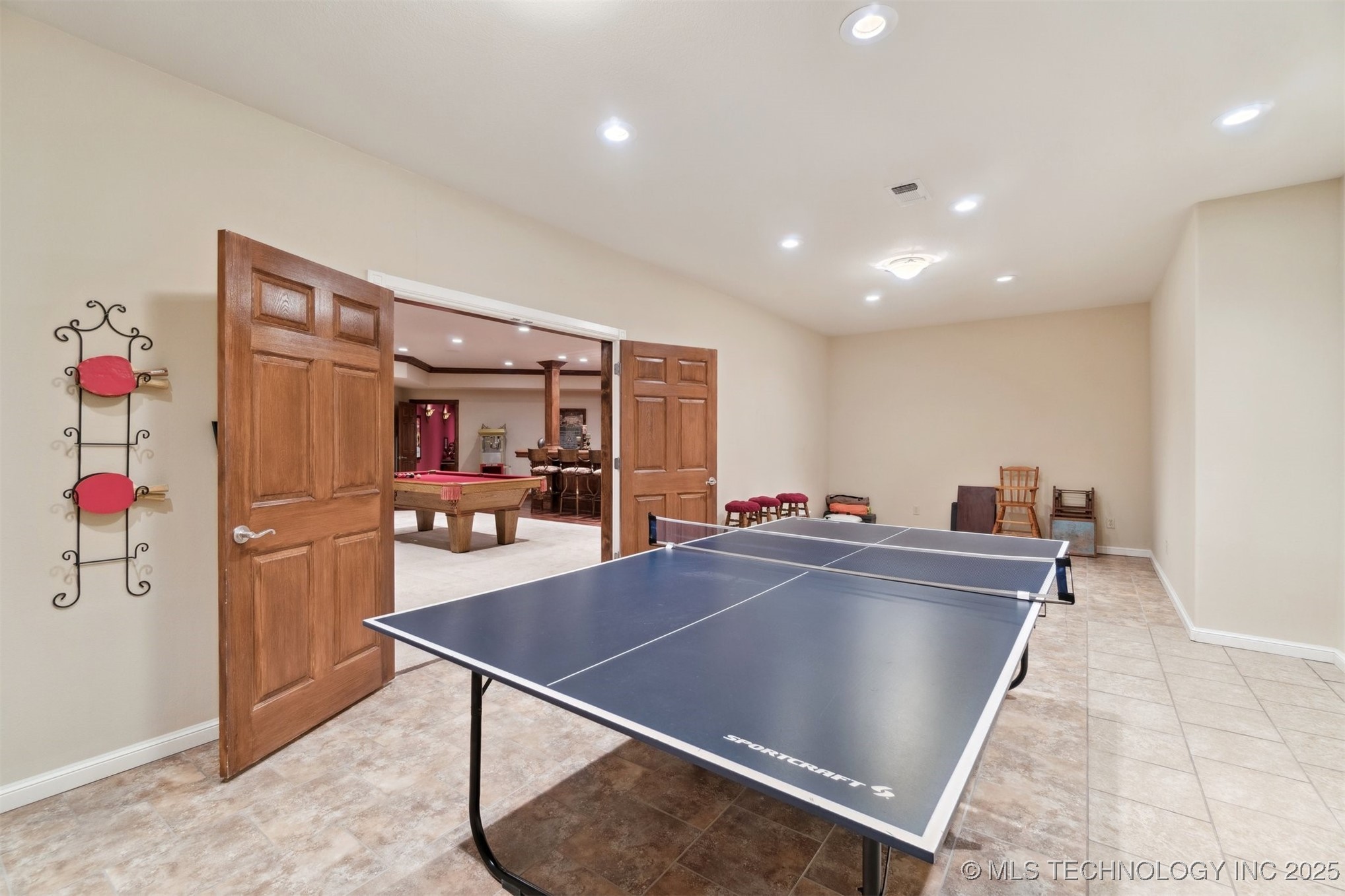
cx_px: 672
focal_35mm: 15
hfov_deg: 100.4
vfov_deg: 77.3
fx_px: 560
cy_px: 448
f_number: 6.3
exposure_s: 1/15
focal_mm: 10
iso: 200
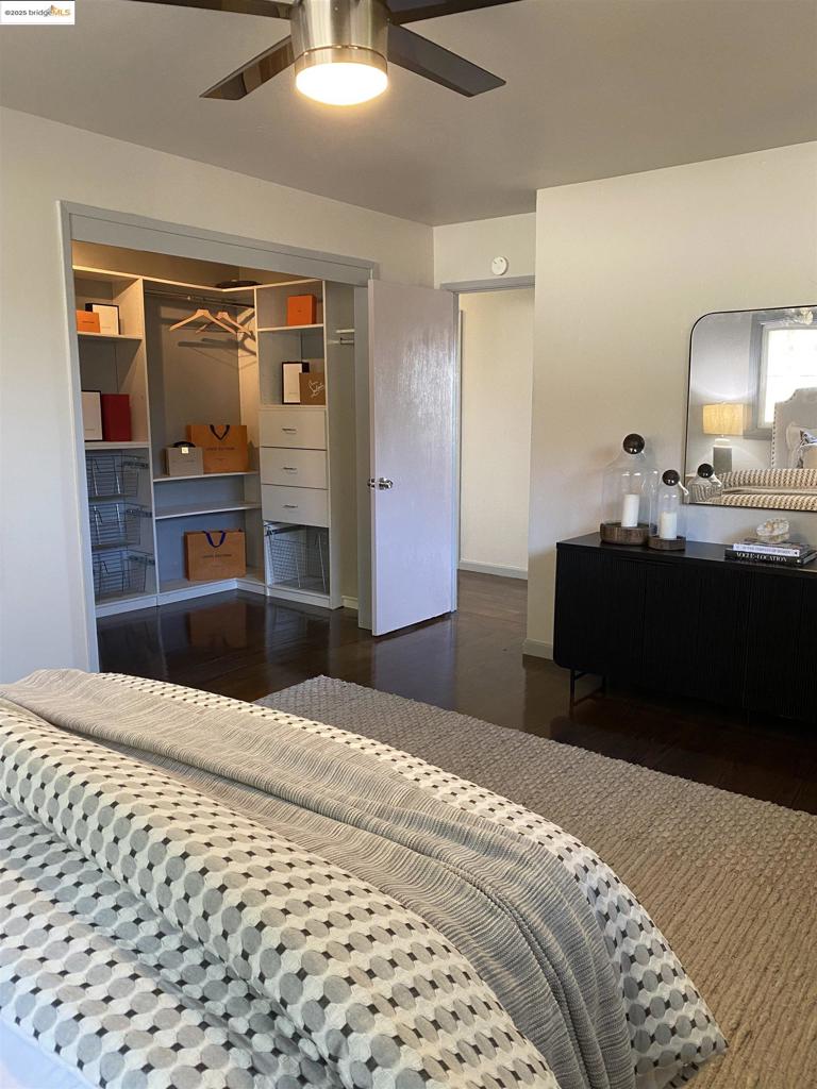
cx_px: 408
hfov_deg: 53.1
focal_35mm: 26
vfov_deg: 67.3
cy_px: 544
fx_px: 818
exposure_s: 1/60
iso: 200
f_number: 1.8
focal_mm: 4.25
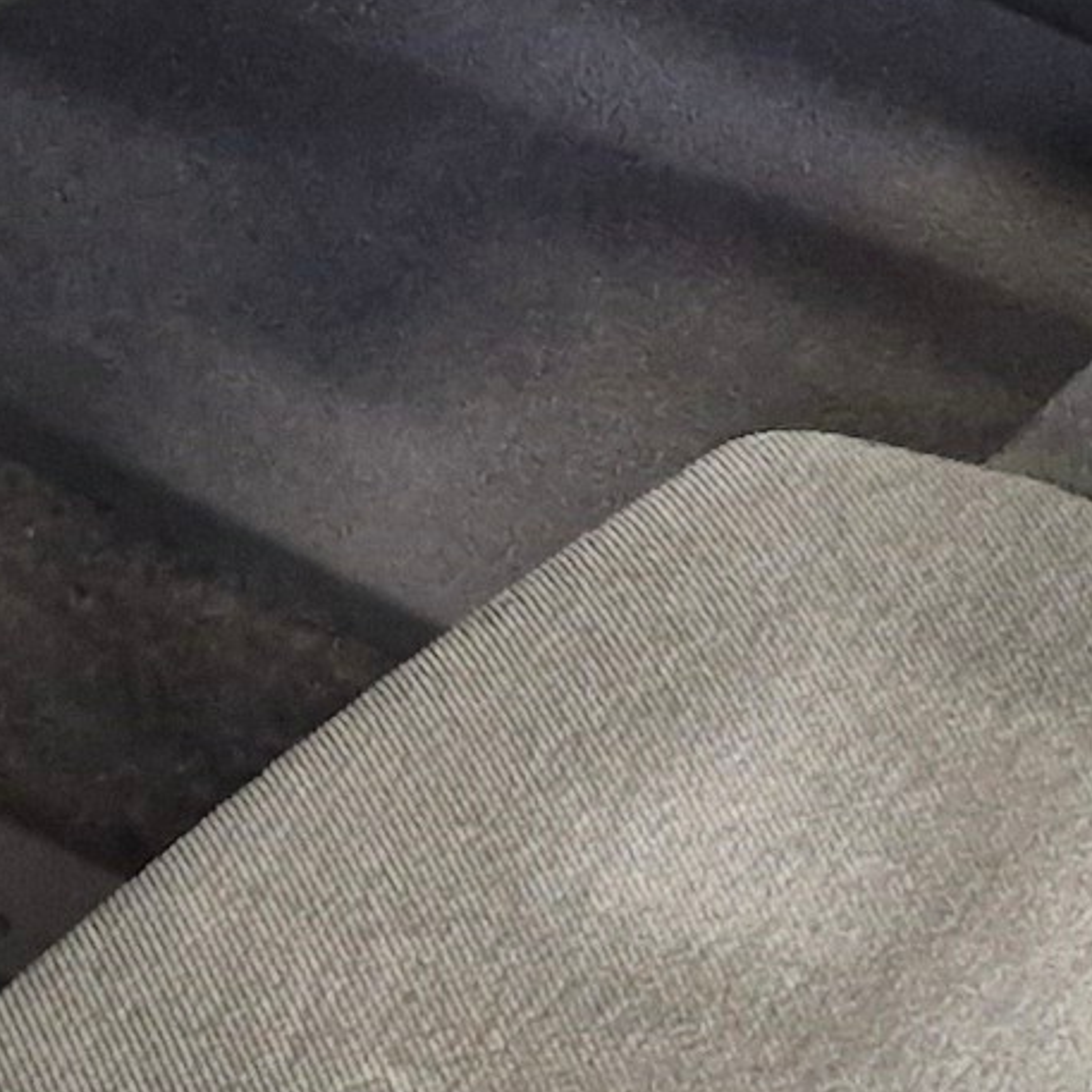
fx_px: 6353
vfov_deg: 9.6
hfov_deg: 9.8
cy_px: -497
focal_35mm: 178
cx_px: 867
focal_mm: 5.54
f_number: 1.8
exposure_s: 1/33
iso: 640
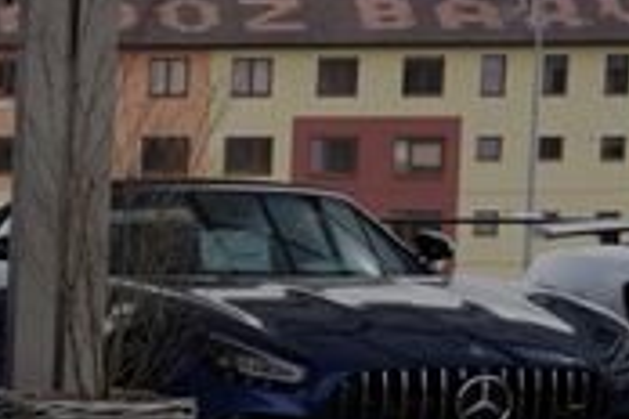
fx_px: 3180
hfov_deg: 9.4
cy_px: 536
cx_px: -1121
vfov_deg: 7.5
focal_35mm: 182
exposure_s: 1/200
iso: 100
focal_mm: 31
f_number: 6.3
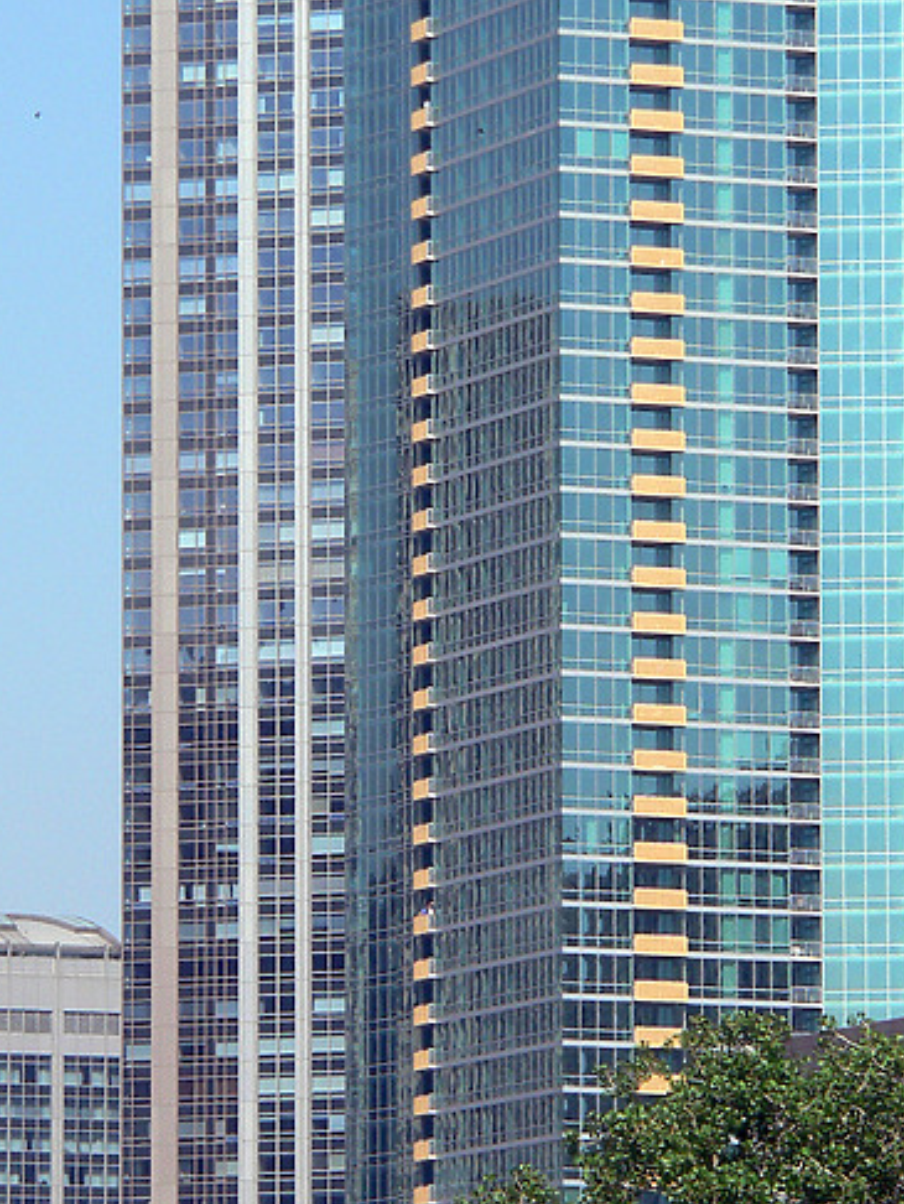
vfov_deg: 6.2
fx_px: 11202
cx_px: 541
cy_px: 557
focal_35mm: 322
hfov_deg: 4.6
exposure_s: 1/500
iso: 80
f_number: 5.2
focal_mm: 28.9
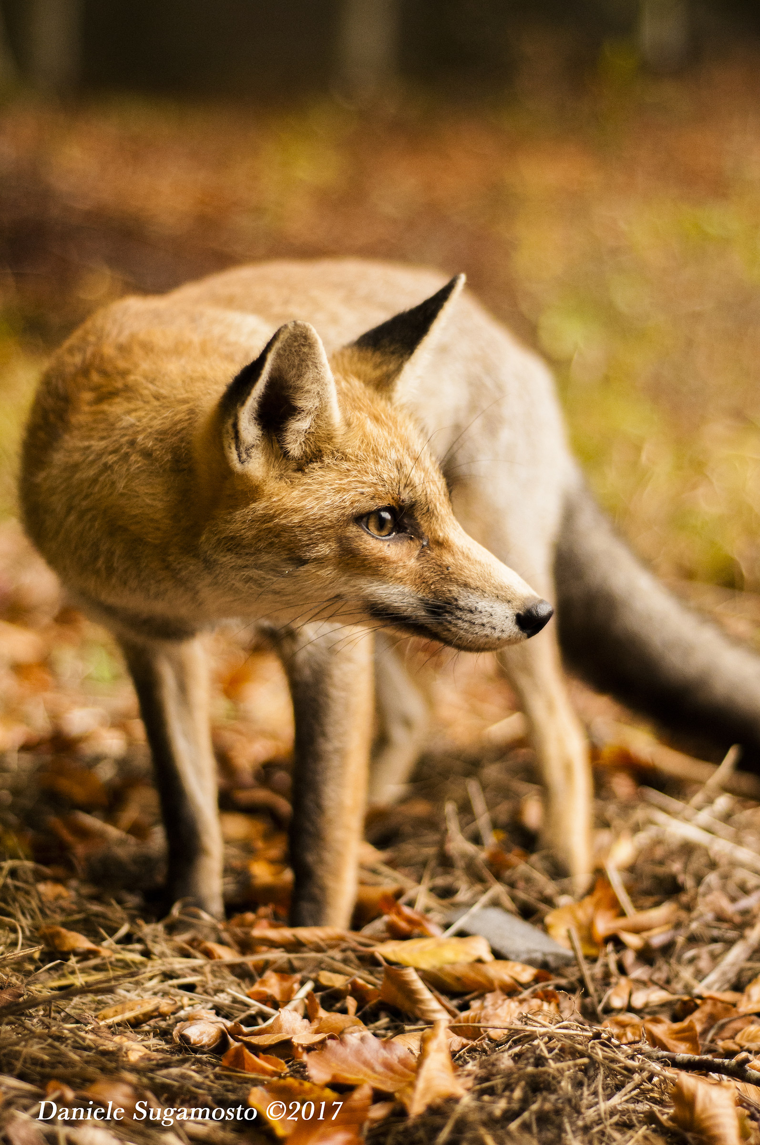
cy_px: 572
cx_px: 380
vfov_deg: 27.0
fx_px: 2381
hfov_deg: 18.1
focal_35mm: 75
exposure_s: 1/800
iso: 1250
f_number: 1.8
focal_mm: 50
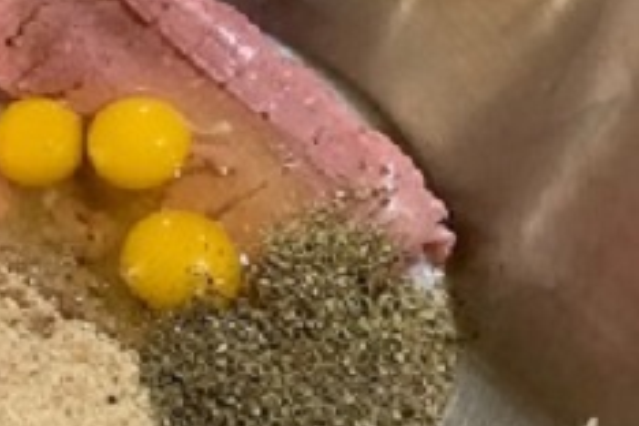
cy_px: 216
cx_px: 96
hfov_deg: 34.7
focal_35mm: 55
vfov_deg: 24.6
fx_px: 976
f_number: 2.4
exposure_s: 1/30
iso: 500
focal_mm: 3.3
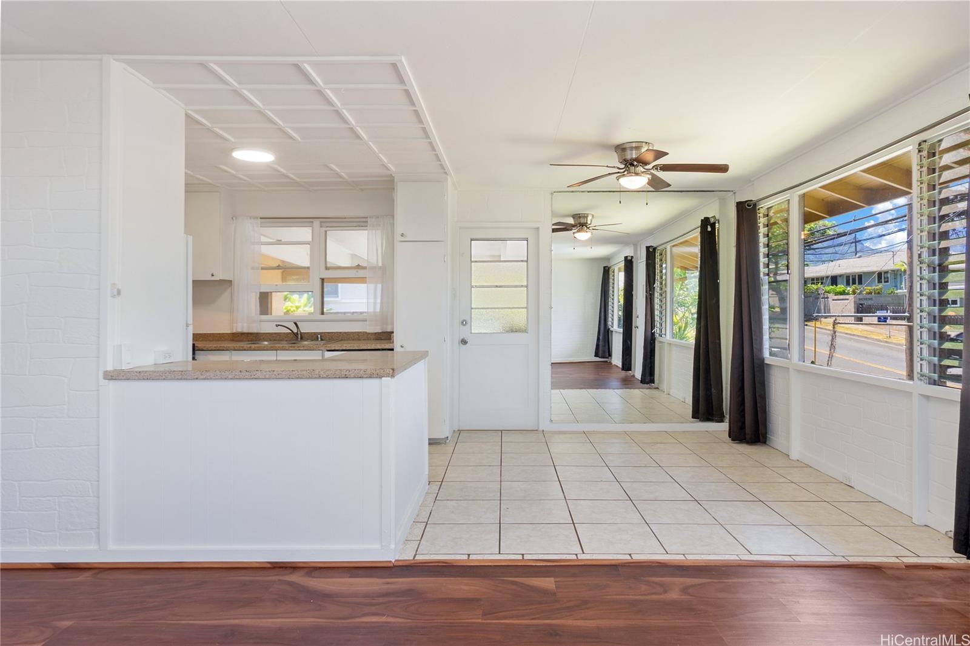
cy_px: 323
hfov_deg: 81.2
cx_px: 485
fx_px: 566
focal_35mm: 21
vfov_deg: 59.5
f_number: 8
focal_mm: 14
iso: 200
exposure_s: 1/60
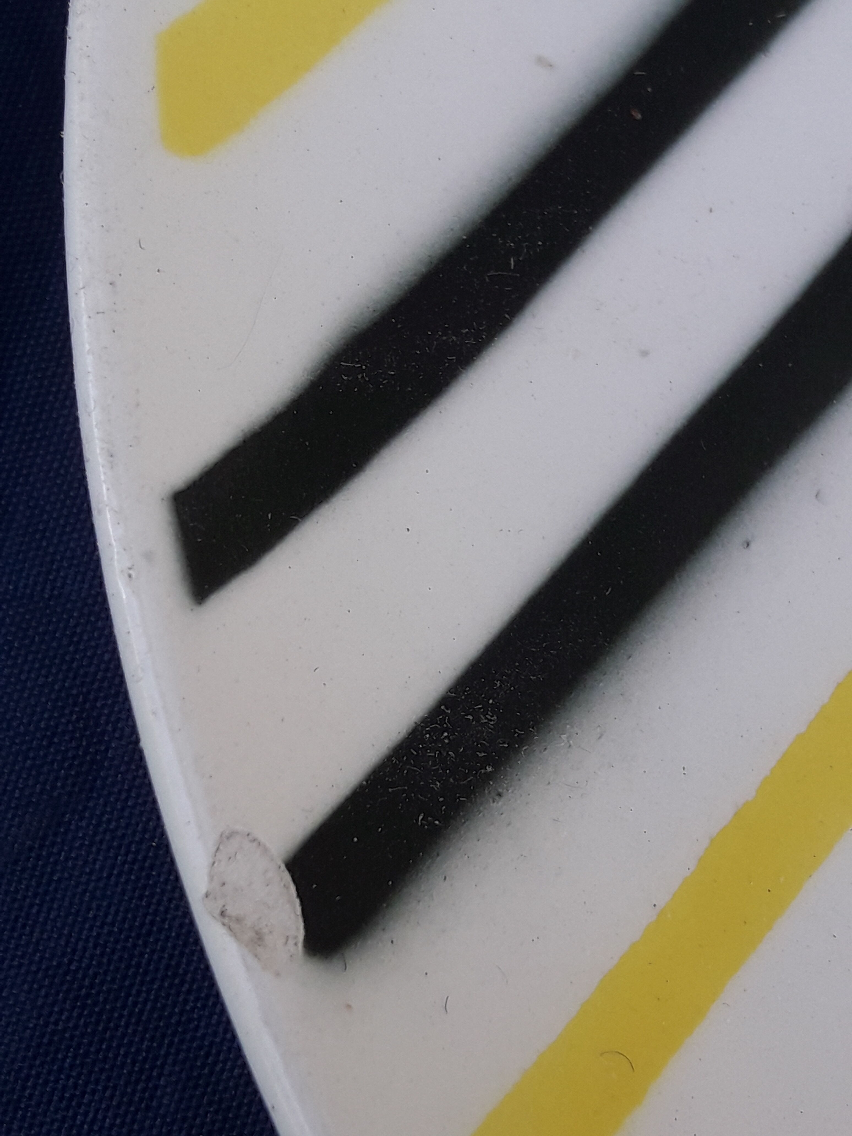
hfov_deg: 49.7
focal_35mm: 28
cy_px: 568
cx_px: 426
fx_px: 919
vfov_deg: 63.4
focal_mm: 3.7
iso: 40
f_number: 1.9
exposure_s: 1/155
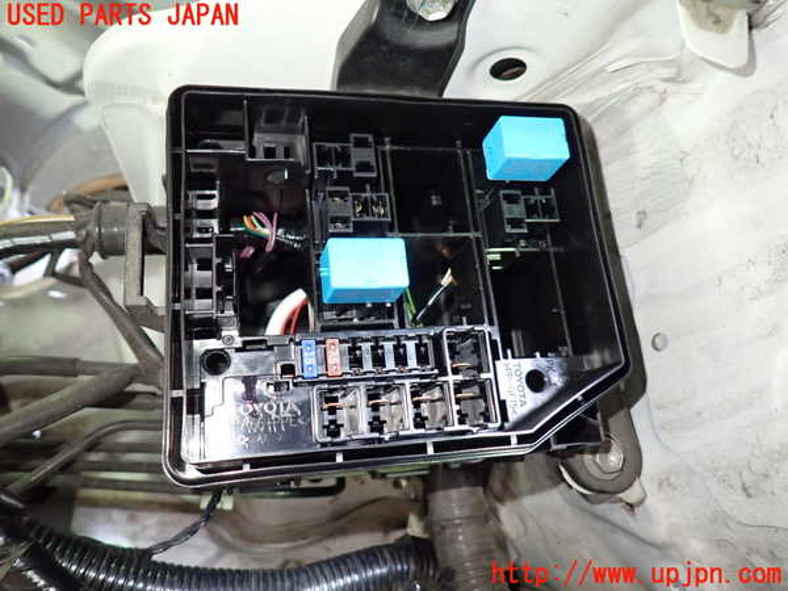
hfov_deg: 69.4
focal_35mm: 25
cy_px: 296
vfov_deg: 54.9
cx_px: 394
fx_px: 569
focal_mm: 4.5
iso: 500
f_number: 2
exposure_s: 1/30
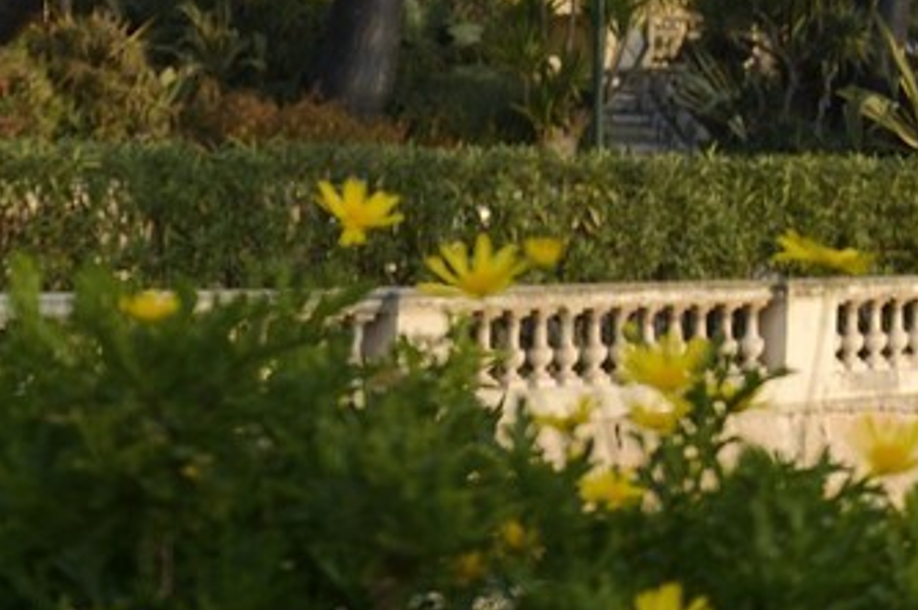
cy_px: -5
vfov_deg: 6.5
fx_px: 5375
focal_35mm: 211
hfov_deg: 9.0
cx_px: 2045
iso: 200
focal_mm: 44
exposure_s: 1/400
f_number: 4.5
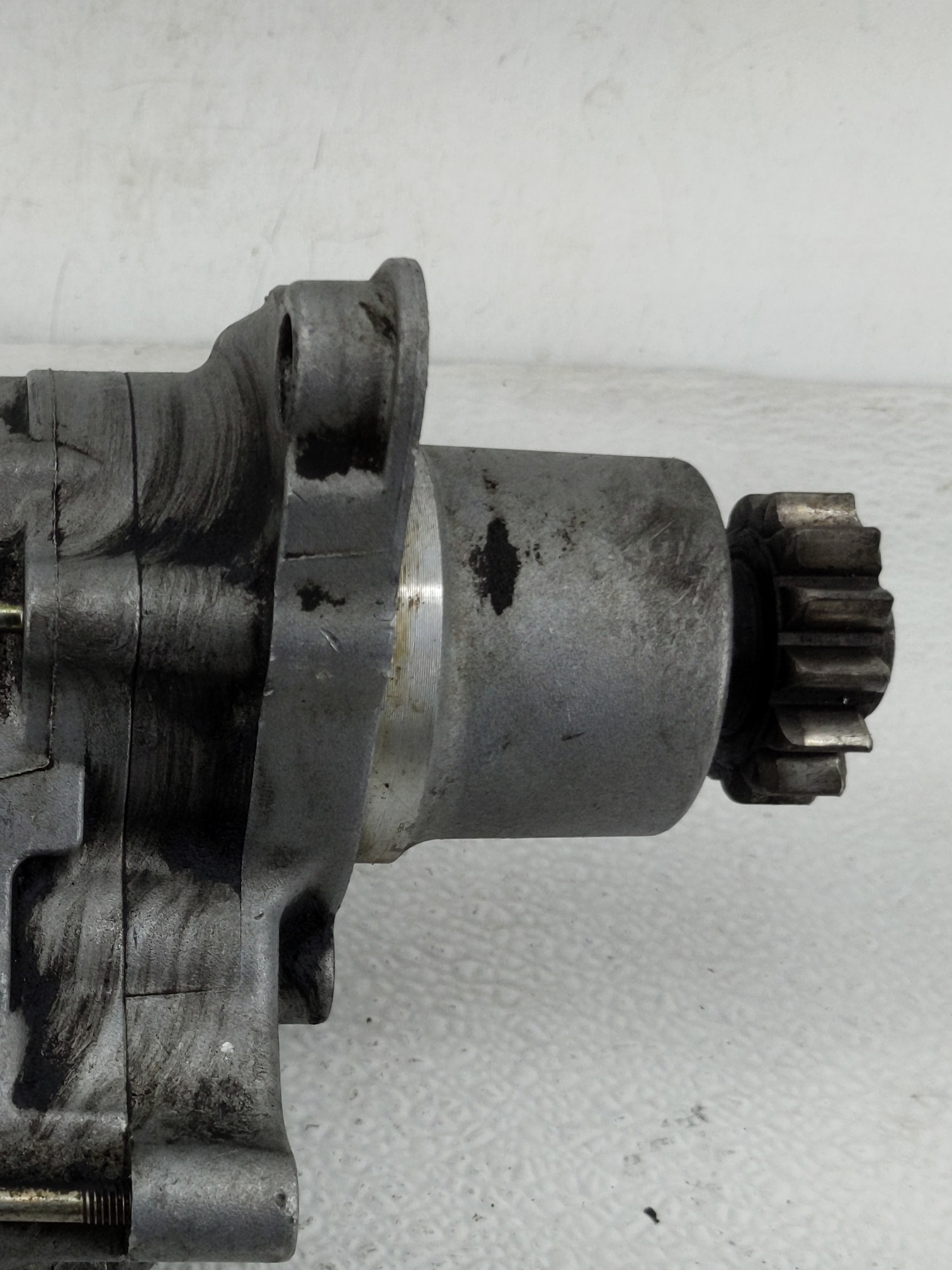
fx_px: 1833
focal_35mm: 50
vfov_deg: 37.7
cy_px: 871
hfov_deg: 27.1
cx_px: -46
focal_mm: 4.38
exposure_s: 1/144
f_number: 1.73
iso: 55
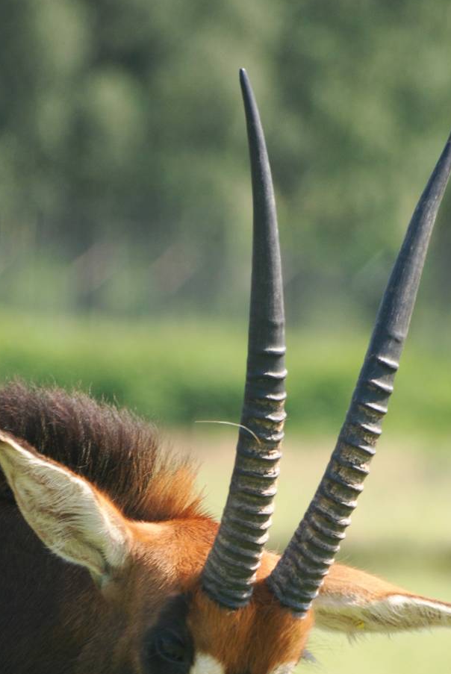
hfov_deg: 2.4
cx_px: 178
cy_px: 554
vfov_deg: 3.5
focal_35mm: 585
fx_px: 10967
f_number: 5.3
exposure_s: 1/500
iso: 360
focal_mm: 220
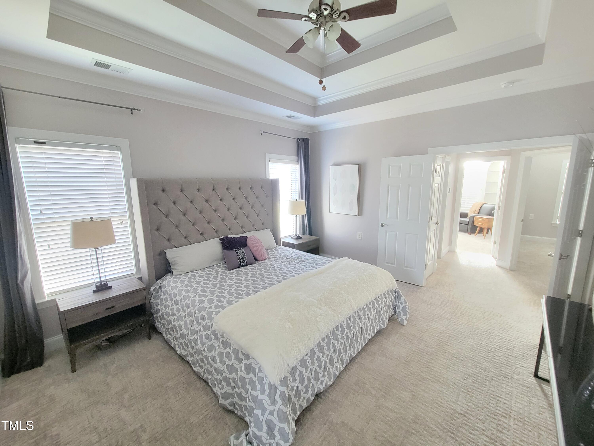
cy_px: 223
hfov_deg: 106.2
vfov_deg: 89.9
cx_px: 297
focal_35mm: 13
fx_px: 223
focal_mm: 2.2
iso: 1000
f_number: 2.2
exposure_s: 1/24
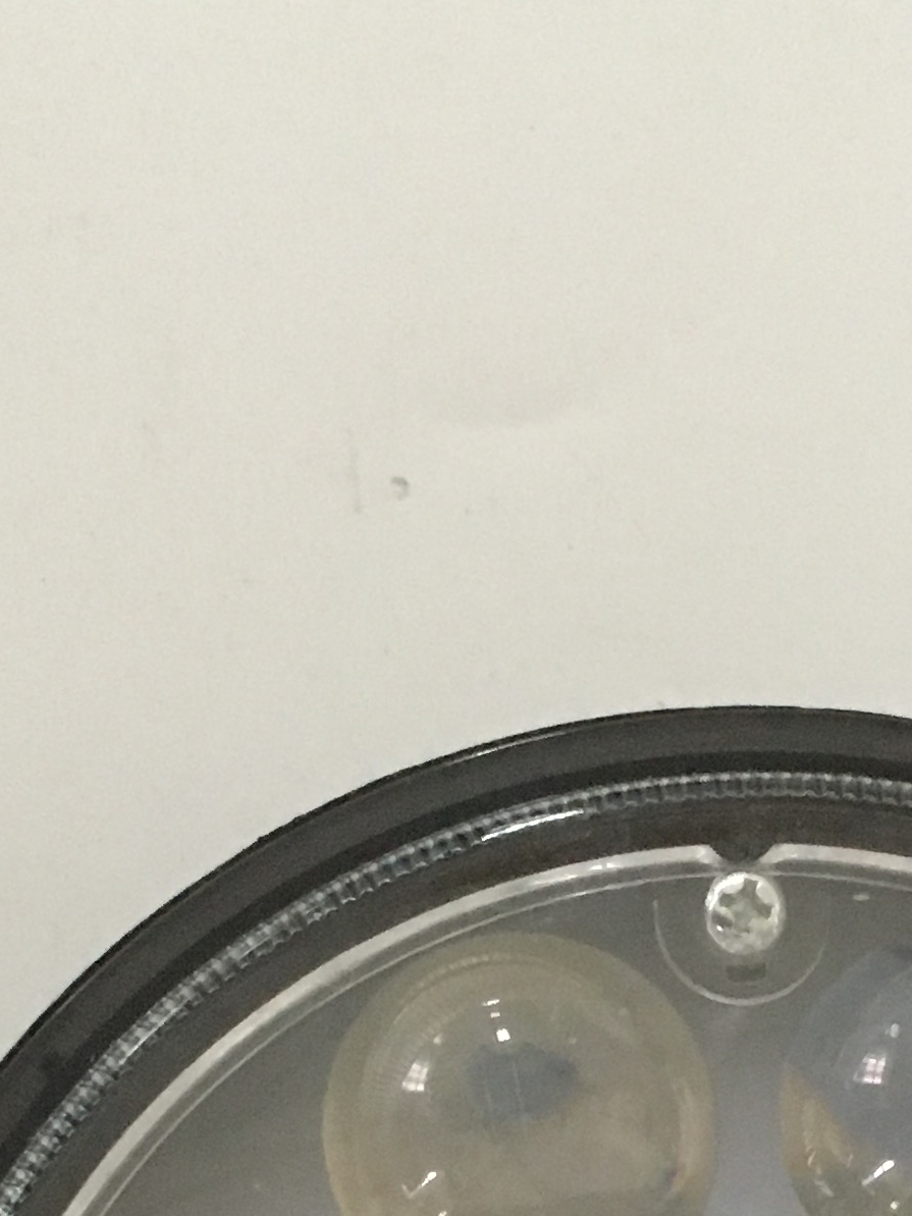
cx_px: 718
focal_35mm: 98
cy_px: 1601
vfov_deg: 18.6
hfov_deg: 15.0
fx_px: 3442
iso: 200
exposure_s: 1/25
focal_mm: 4.15
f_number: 2.2
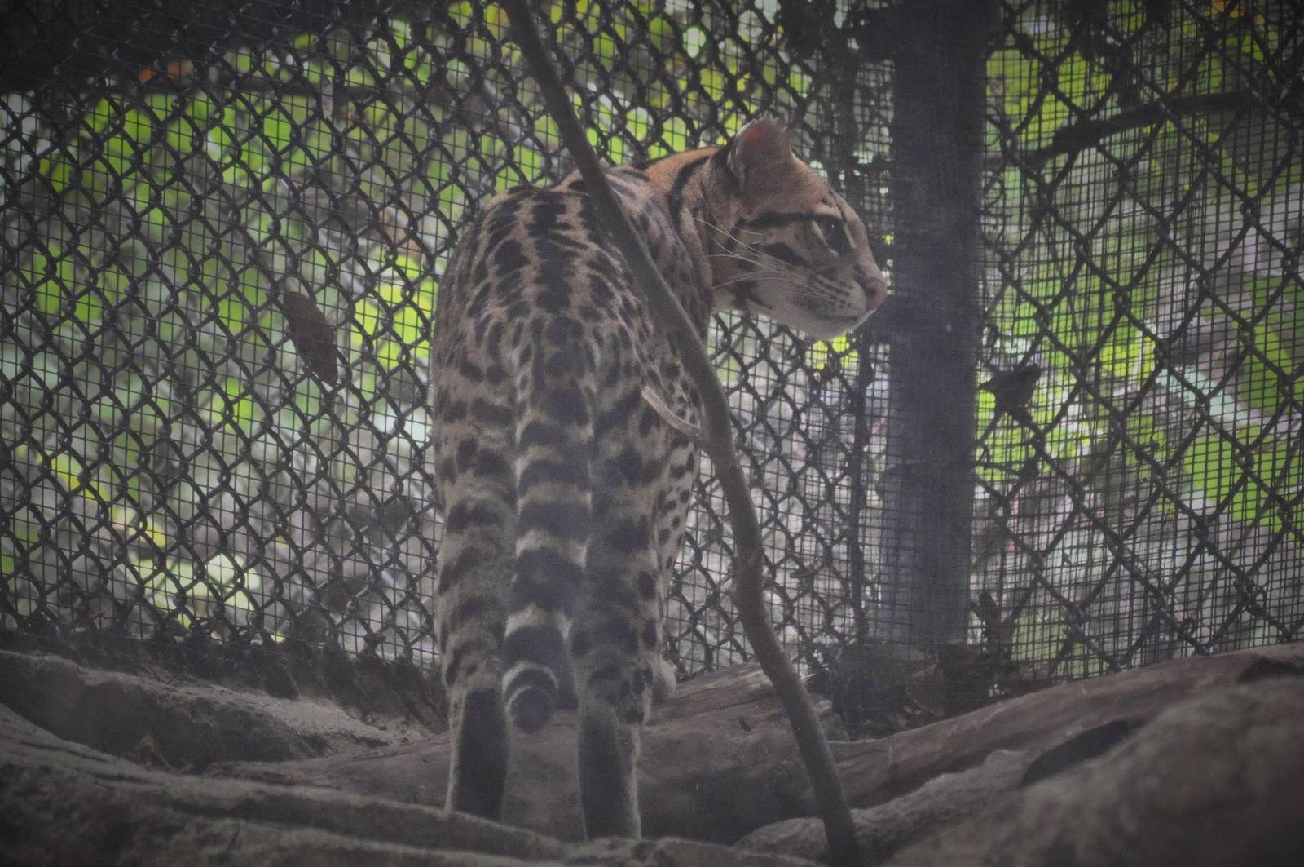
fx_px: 11940
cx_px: 652
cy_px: 434
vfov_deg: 4.2
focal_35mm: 330
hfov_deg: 6.3
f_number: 5
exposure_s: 1/320
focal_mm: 220
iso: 1600
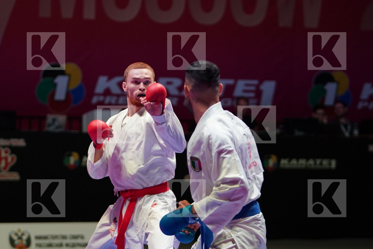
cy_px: 124
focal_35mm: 163
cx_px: 186
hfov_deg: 12.6
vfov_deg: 8.4
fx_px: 1689
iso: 2000
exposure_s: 1/1000
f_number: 2.8
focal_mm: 109
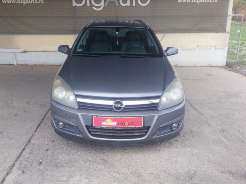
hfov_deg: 58.3
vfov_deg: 45.1
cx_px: 116
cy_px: 70
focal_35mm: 31
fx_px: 220
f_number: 1.8
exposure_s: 1/100
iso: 160
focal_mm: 5.23
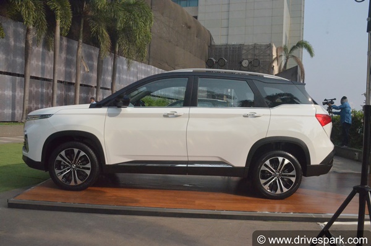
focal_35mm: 33
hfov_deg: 57.3
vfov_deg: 39.8
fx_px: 339
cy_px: 123
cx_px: 186
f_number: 13
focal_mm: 22
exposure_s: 1/4000
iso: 5000
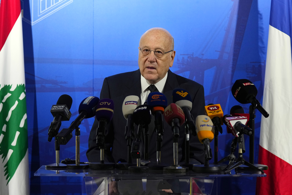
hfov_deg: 21.9
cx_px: 146
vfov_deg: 14.7
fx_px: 754
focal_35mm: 93
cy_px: 98
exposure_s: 1/250
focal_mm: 93
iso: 2000
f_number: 3.2
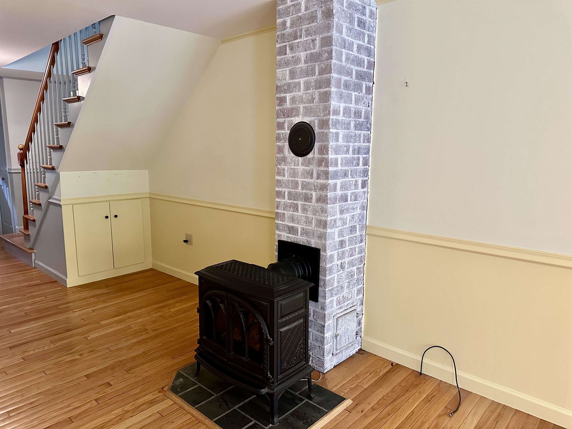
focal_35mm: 24
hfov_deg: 71.6
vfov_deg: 56.8
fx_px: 397
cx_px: 286
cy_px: 214
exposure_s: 1/60
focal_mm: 6.86
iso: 640
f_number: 1.78
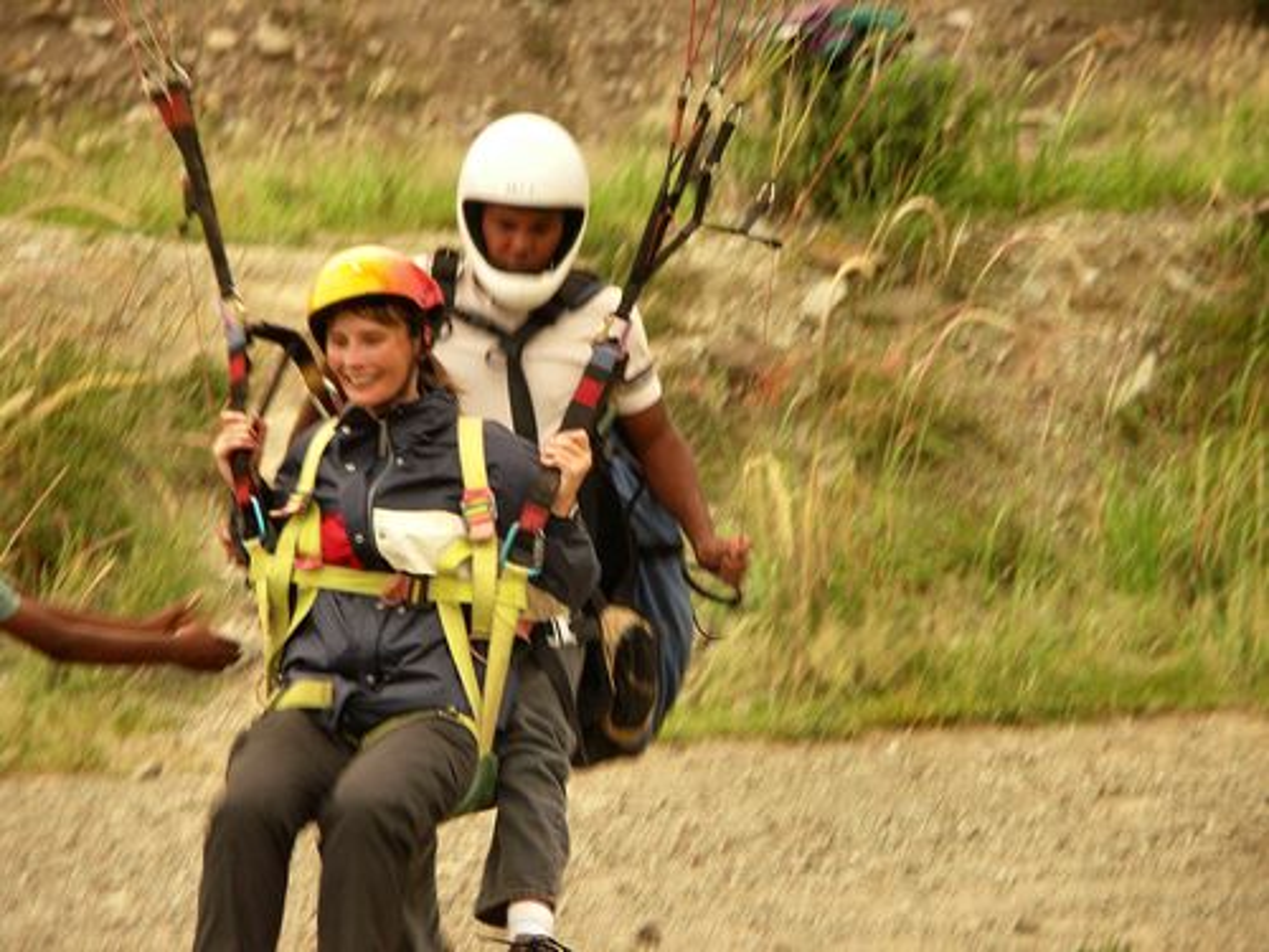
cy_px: 476
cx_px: 634
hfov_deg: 9.9
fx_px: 7332
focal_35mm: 200
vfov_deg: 7.4
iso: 200
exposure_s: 1/60
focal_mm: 50.8
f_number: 3.5
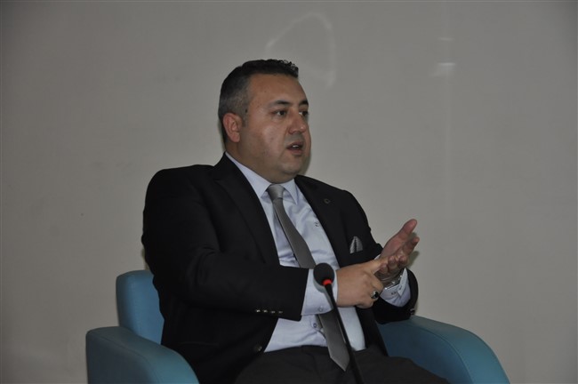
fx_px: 1804
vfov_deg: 12.2
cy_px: 192
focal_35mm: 112
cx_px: 289
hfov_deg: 18.2
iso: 800
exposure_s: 1/60
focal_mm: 75
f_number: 5.3
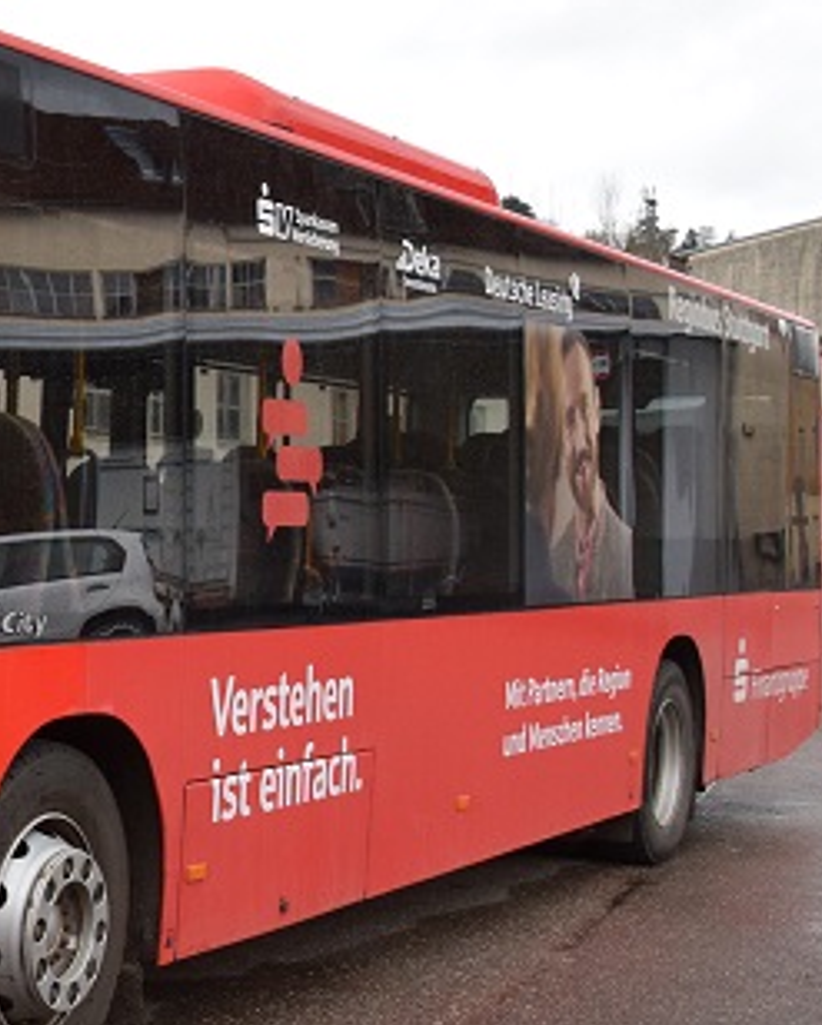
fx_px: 2247
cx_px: -379
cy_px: 446
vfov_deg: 25.7
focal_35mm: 74
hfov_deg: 18.5
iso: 800
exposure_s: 1/1000
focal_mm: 18
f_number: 4
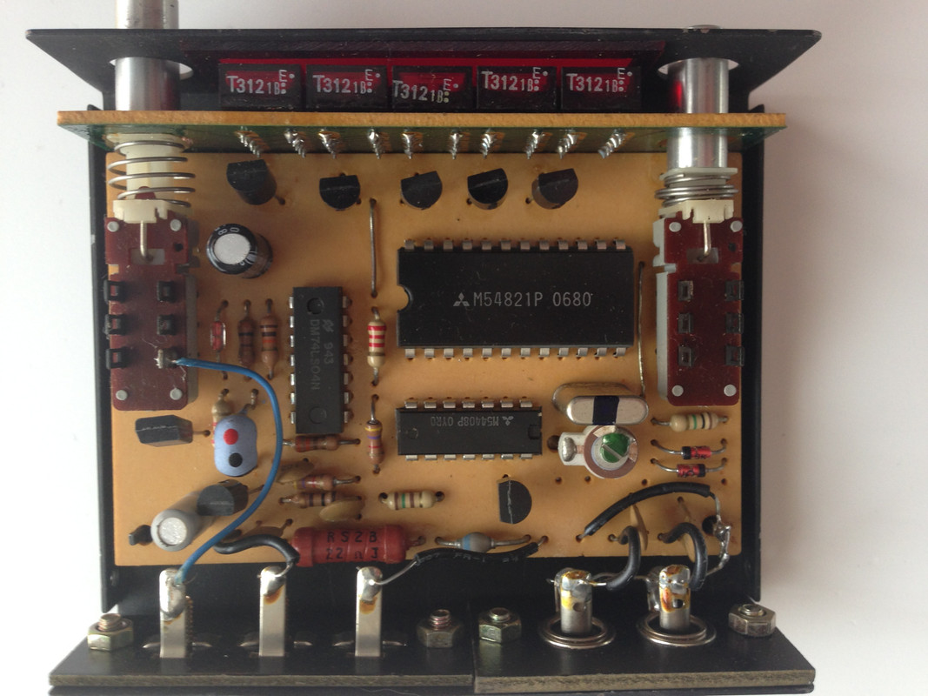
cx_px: 464
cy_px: 348
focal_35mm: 33
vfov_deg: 42.9
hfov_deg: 55.4
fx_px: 885
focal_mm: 4.12
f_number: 2.4
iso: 64
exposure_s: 1/20
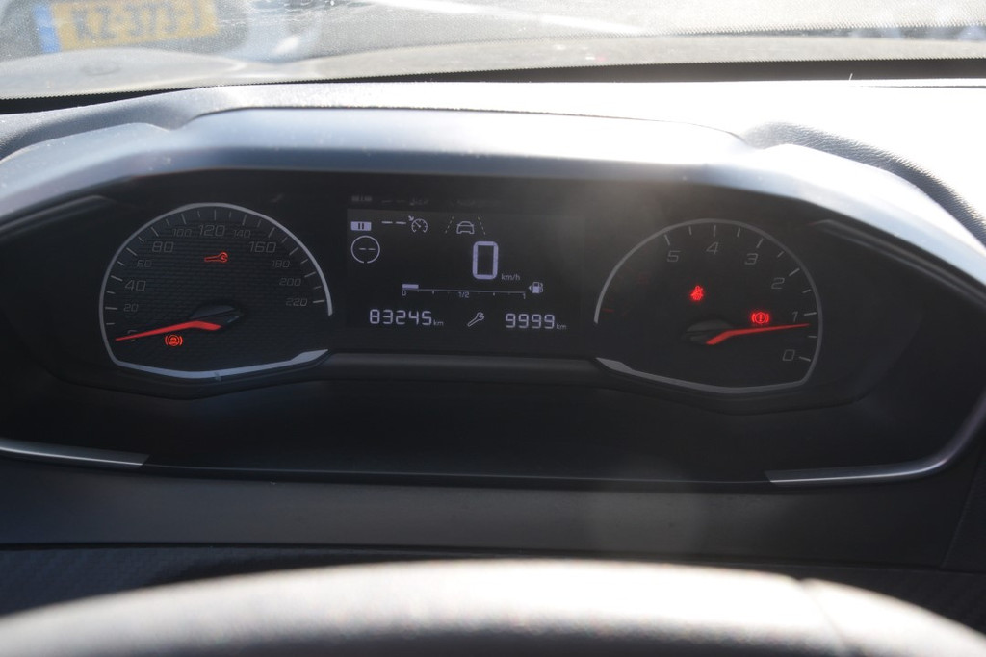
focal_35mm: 52
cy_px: 328
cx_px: 493
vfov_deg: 25.8
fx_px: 1438
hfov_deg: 37.8
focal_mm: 35
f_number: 8
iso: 400
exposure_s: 1/250
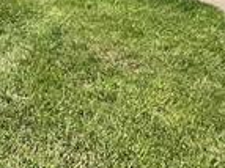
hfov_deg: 15.9
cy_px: -138
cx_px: -239
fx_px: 604
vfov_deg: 14.0
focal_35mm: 93
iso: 32
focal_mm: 1.57
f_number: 1.8
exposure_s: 1/1024
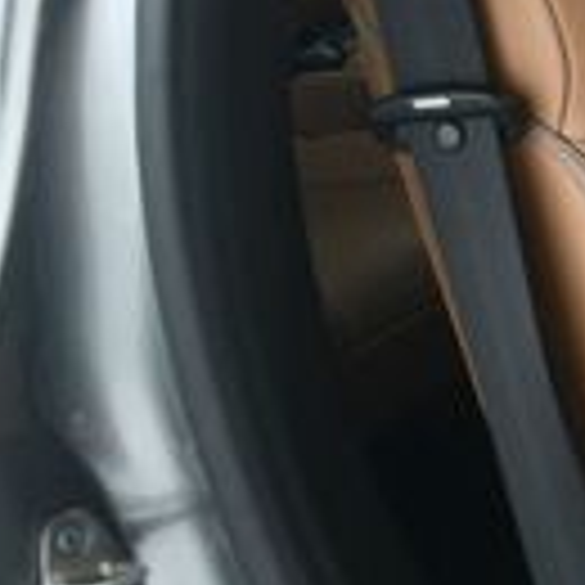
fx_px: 2390
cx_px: 1206
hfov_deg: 12.2
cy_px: 117
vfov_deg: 13.9
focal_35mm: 125
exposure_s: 1/160
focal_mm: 20
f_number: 4.5
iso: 100
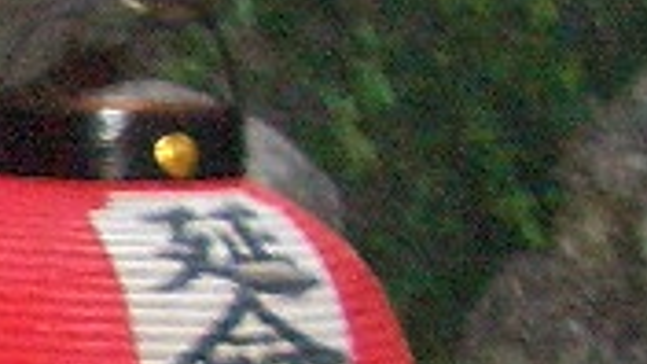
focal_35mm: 277
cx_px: -857
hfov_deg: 7.3
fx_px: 4752
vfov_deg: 4.4
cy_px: 379
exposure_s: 1/60
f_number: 2.6
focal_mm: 5.8
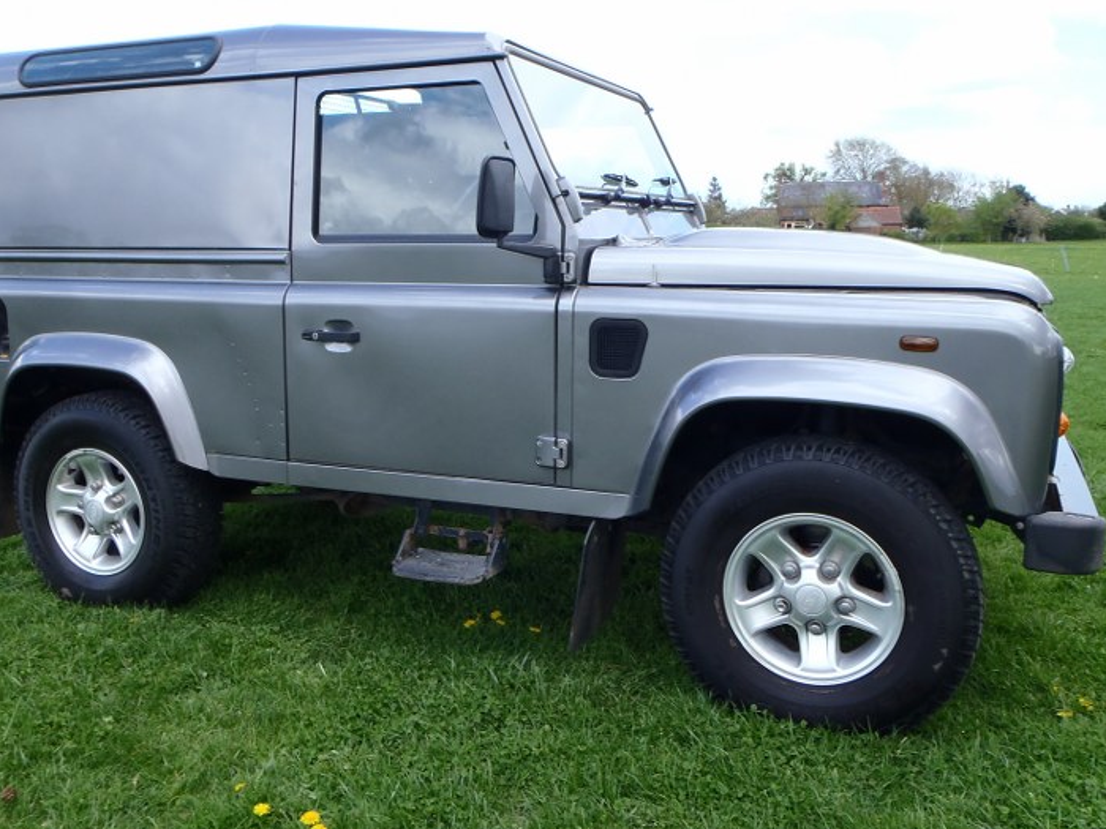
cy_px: 366
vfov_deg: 44.1
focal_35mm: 32
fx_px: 1022
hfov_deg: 56.8
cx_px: 528
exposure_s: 1/160
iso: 80
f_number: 4.5
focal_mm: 5
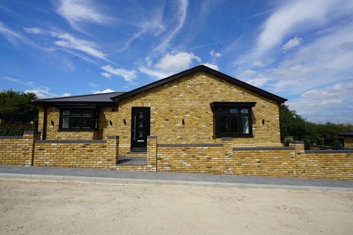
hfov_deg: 96.7
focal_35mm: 16
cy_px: 118
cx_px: 176
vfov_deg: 73.8
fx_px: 157
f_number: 14
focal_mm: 16
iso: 100
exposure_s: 1/160
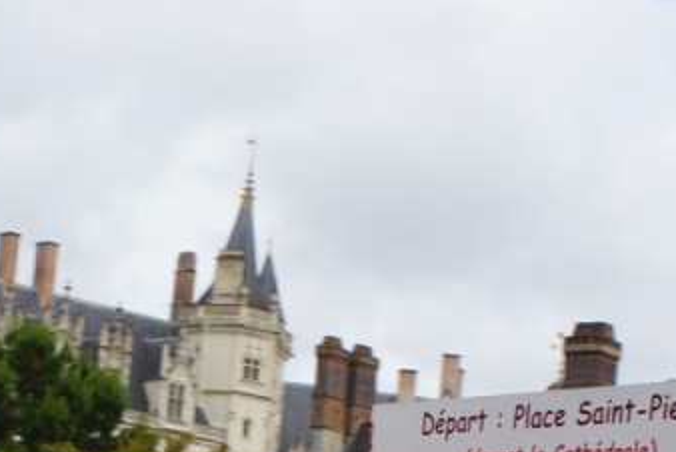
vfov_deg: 11.4
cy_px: 582
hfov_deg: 17.2
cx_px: 132
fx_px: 2218
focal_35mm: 118
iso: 100
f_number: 11
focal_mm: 26
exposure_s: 1/100
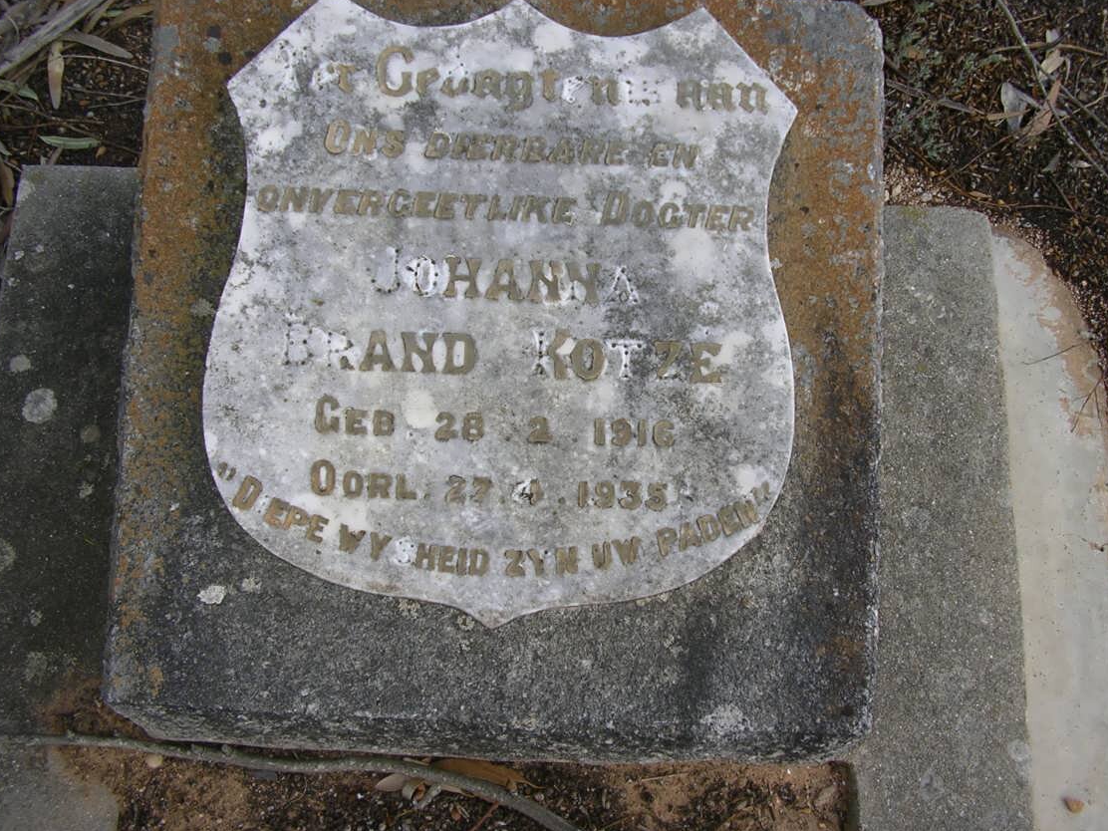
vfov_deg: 35.1
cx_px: 554
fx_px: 1312
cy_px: 389
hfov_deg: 45.8
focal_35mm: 41
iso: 50
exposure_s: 1/250
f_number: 2.9
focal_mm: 5.8
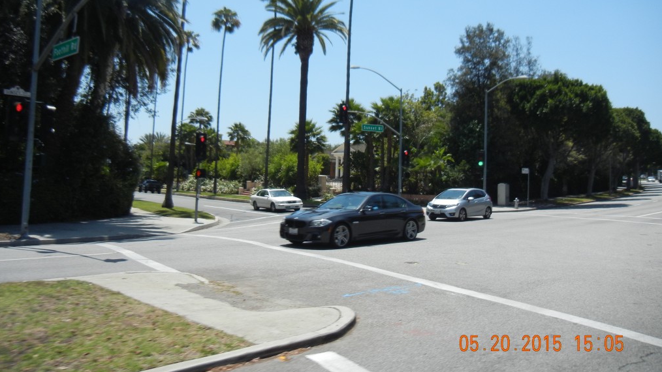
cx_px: 330
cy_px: 145
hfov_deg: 59.5
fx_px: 579
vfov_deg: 35.5
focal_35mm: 33
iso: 160
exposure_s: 1/396
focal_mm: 5.4
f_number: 7
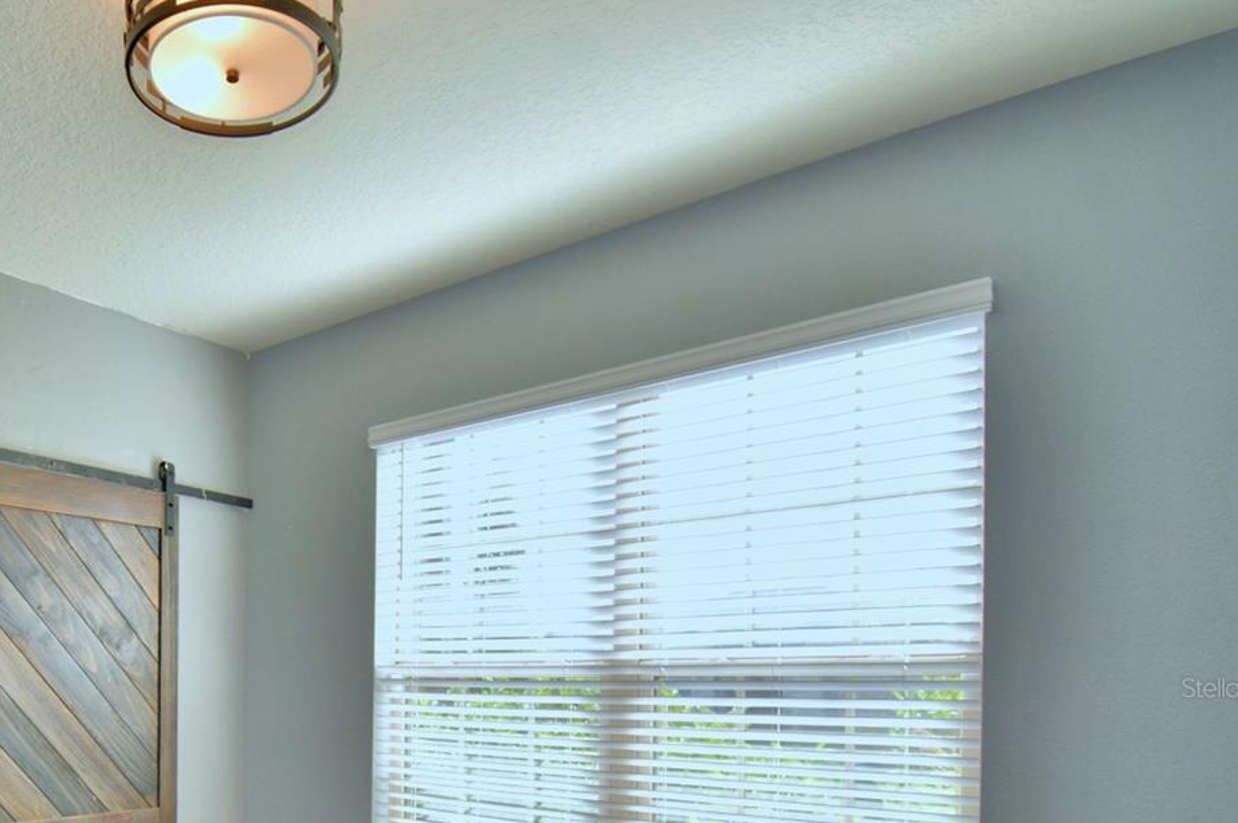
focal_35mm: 26
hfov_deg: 62.8
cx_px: 228
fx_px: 893
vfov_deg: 46.2
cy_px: 687
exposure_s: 1/100
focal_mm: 10
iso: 100
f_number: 4.5
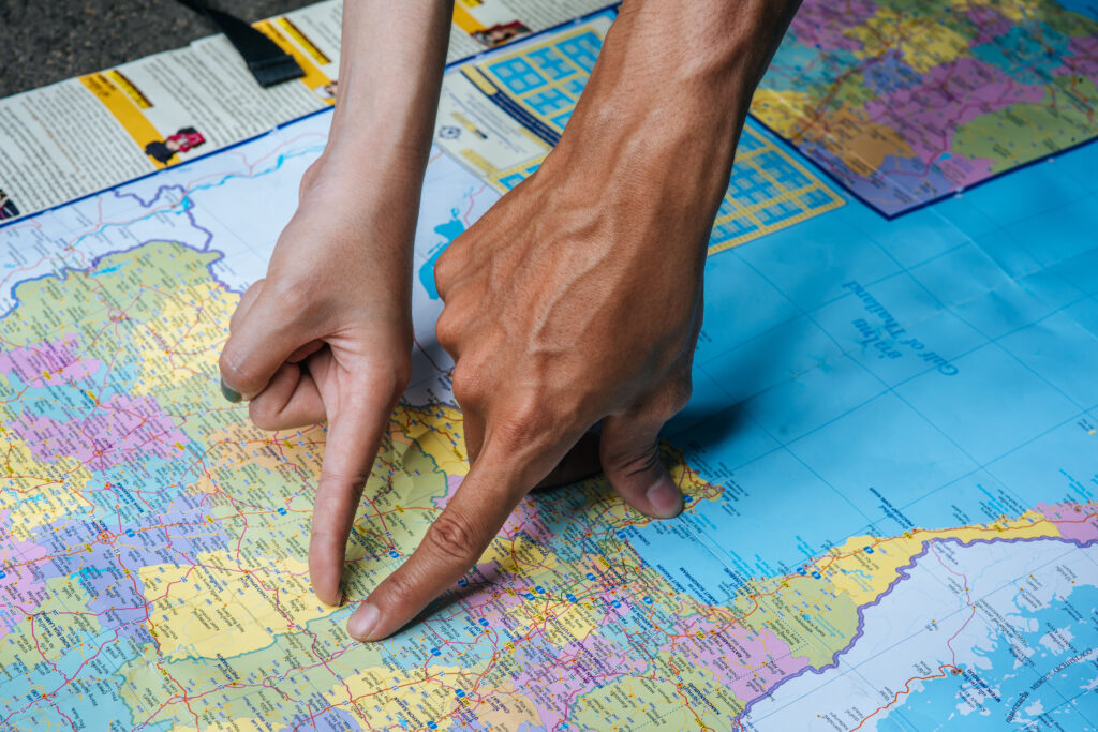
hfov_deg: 23.9
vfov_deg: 16.1
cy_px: 366
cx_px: 549
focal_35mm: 85
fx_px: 2593
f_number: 8
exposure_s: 1/200
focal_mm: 85
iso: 64
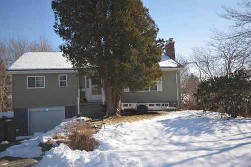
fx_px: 209
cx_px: 126
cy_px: 84
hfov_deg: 61.9
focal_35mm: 30
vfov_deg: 43.6
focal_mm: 20
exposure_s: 1/200
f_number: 8
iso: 100
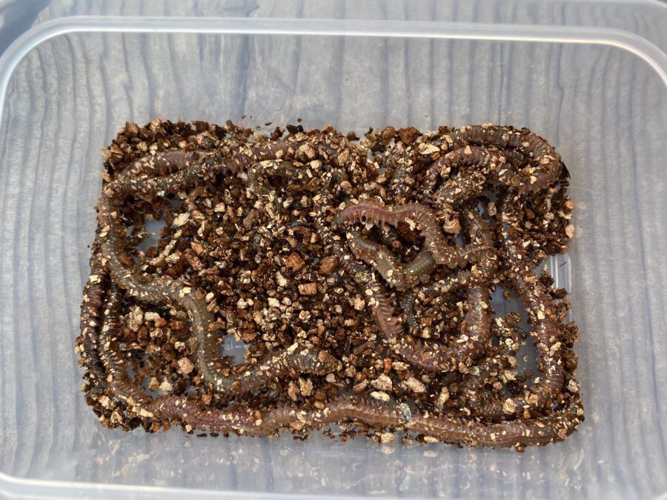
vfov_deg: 53.1
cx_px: 334
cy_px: 250
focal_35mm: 26
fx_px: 501
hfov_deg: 67.3
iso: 32
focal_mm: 4.25
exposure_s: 1/326
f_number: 1.8
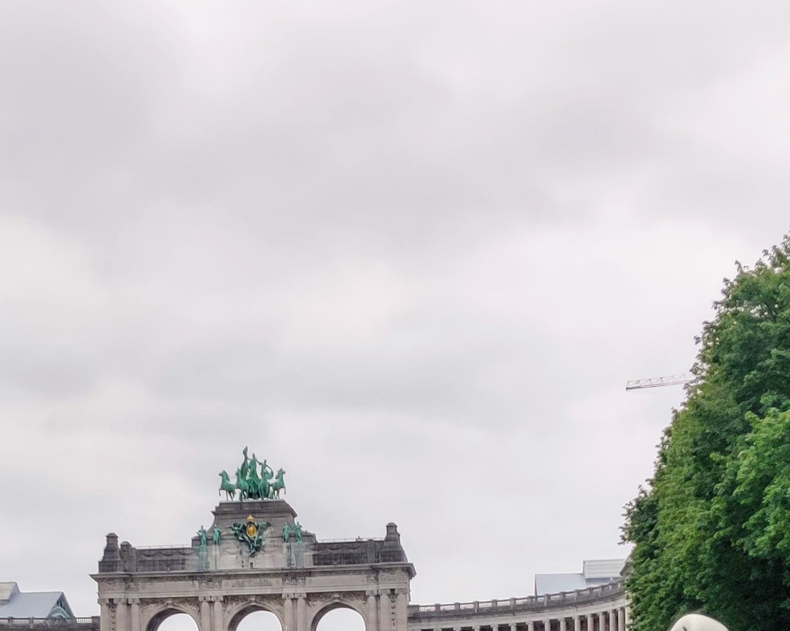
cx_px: 348
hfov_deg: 24.4
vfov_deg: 18.7
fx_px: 1823
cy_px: 742
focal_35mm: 78
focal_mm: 4.75
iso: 125
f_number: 1.75
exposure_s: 1/2363
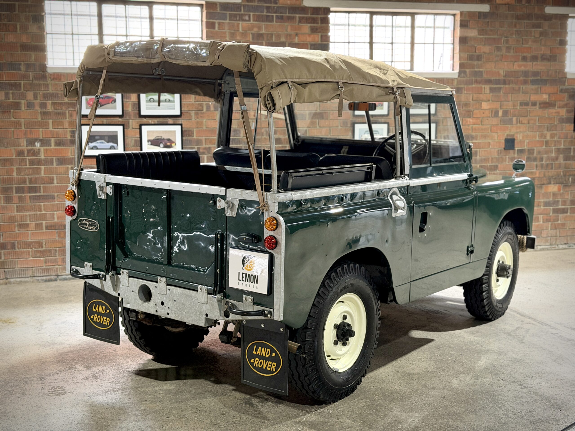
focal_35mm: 48
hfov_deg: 39.7
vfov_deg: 30.3
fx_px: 797
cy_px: 216
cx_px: 288
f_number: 1.78
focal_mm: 6.76
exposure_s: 1/40
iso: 500
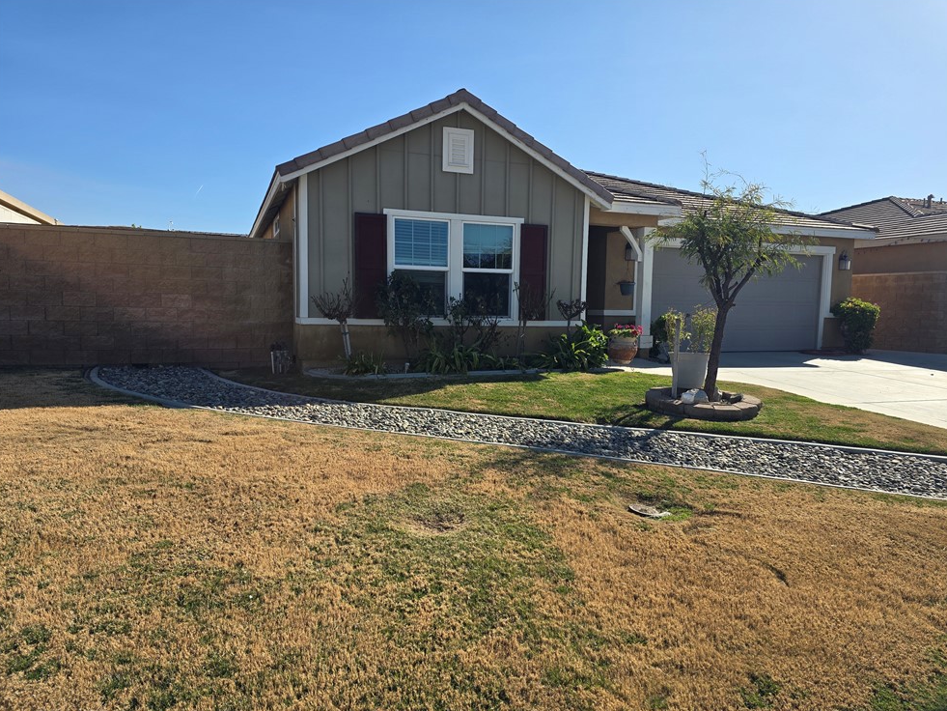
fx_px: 657
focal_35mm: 24
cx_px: 482
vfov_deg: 56.8
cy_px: 362
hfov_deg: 71.6
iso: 12
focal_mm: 6.3
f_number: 1.7
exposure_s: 1/934
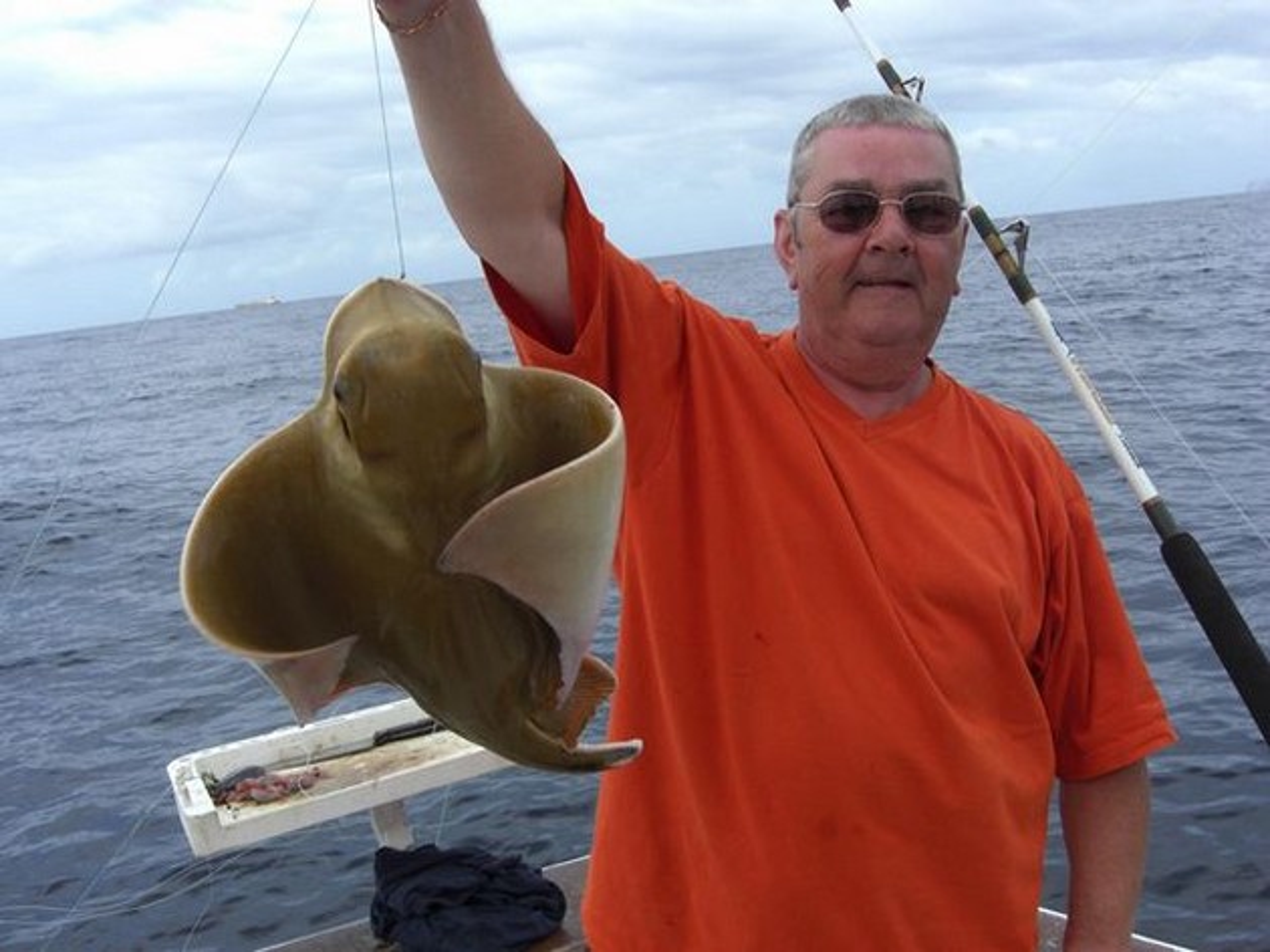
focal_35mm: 38
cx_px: 635
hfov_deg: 49.0
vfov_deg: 37.7
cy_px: 476
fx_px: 1394
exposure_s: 1/500
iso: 80
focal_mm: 7.9
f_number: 4
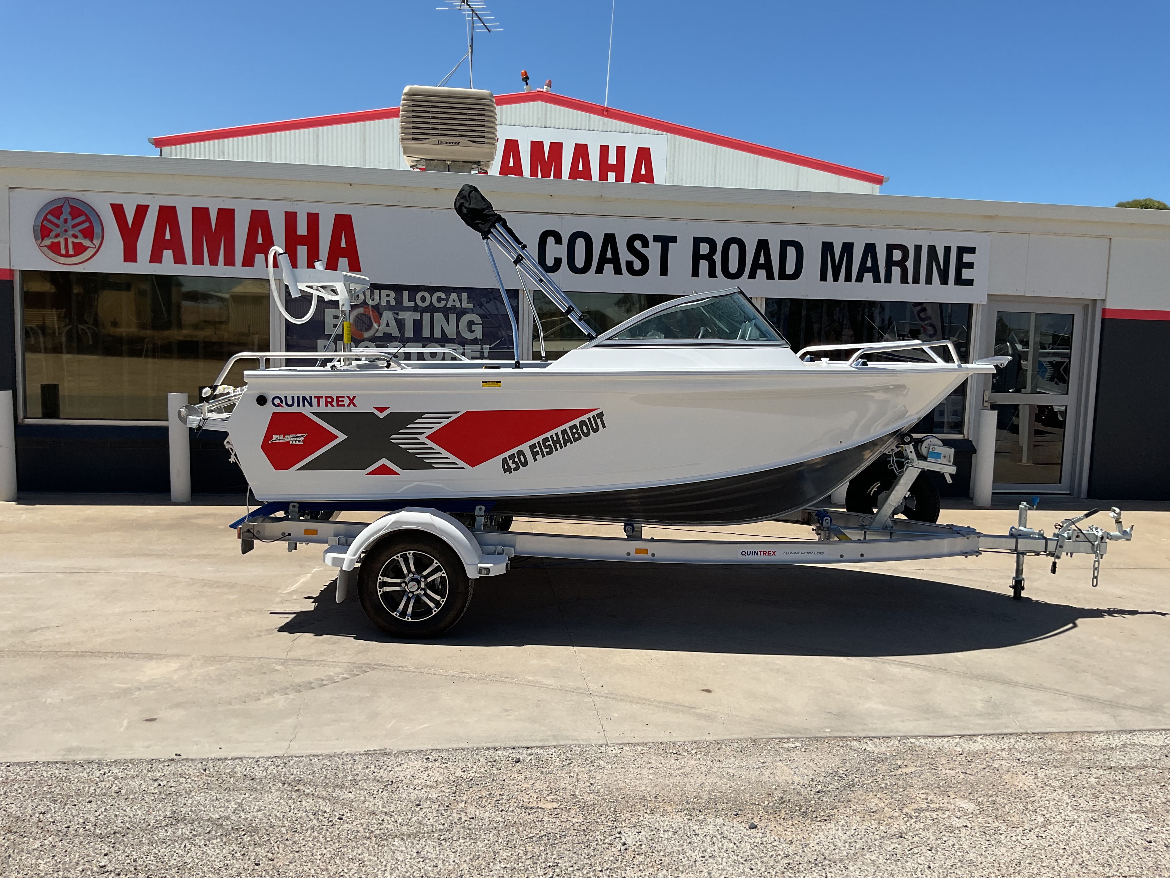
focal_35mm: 29
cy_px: 439
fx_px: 980
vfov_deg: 48.2
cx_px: 585
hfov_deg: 61.7
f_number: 1.8
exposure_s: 1/2801
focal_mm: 3
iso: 16
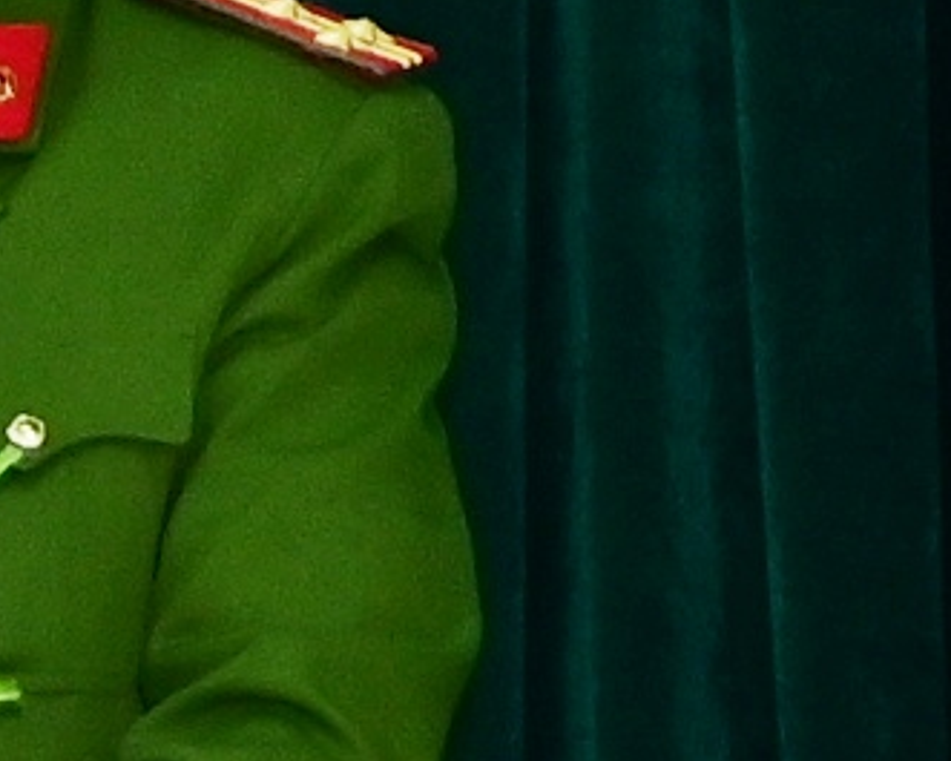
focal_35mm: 627
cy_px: -37
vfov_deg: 2.5
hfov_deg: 3.0
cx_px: -2695
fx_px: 17653
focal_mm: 50
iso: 1600
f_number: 5
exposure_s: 1/200
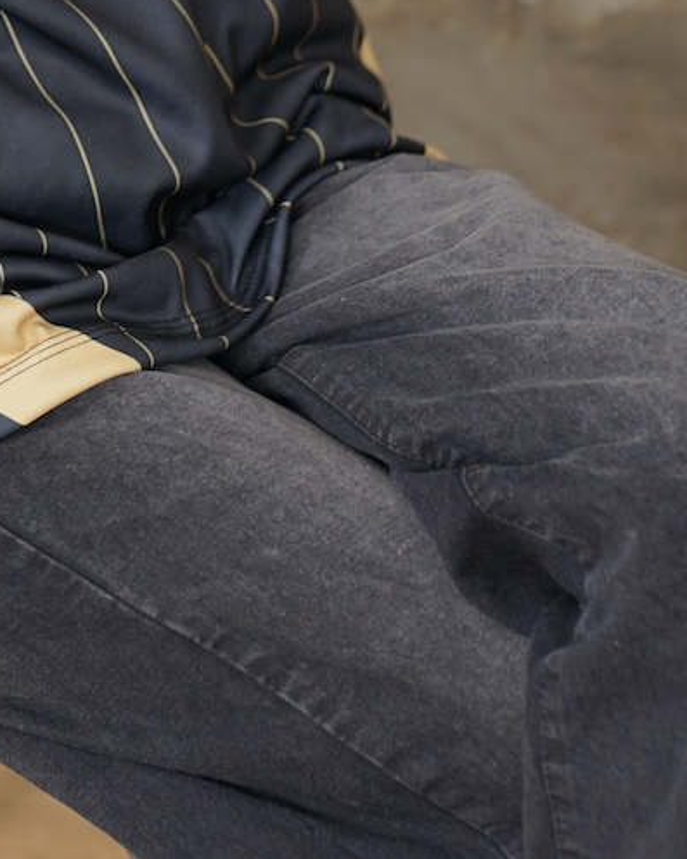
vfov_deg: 12.9
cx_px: -151
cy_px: -430
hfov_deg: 10.7
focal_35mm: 142
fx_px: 3608
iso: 125
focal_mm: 50
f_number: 2.8
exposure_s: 1/160
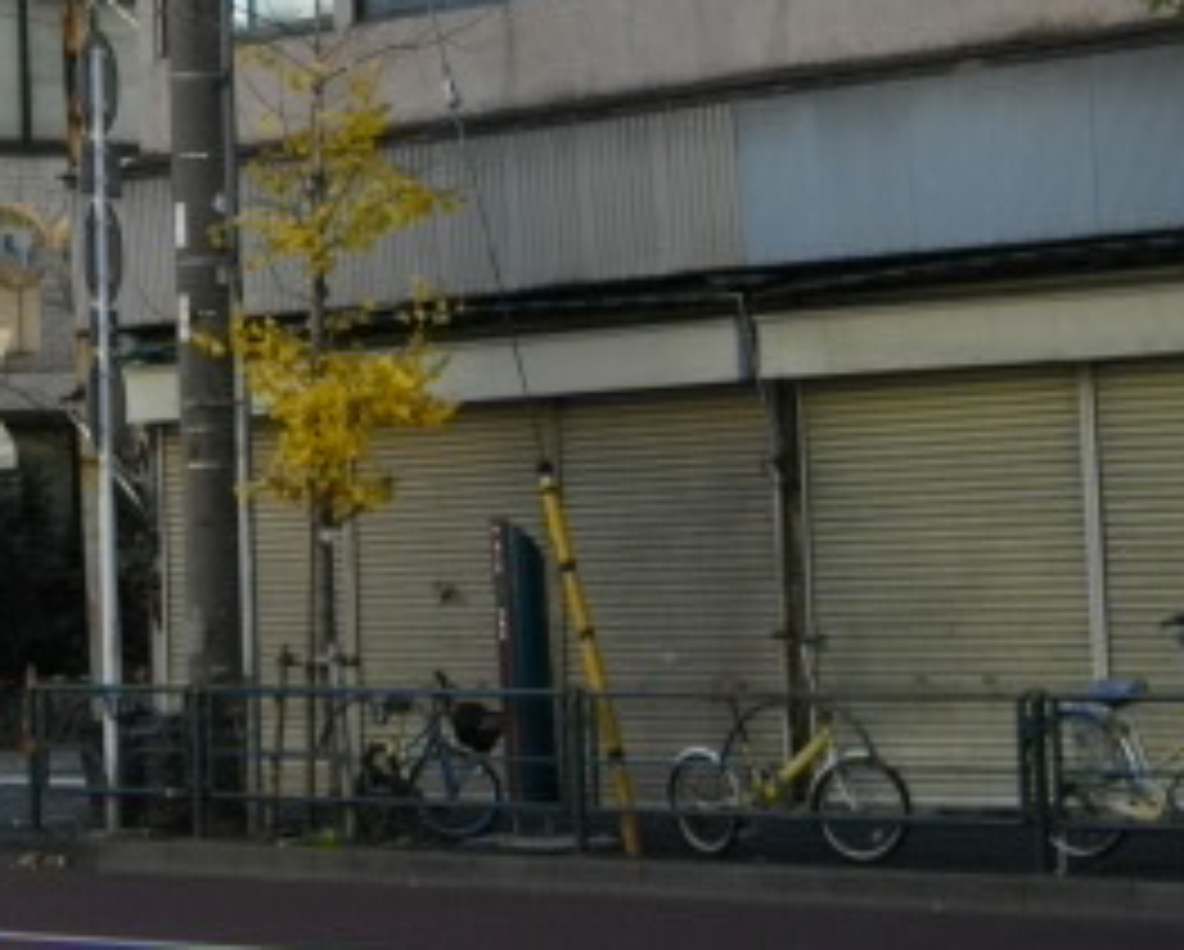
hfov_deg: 12.8
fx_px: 5157
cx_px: -135
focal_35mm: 147
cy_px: -122
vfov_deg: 10.4
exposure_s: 1/250
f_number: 4.1
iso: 100
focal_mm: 11
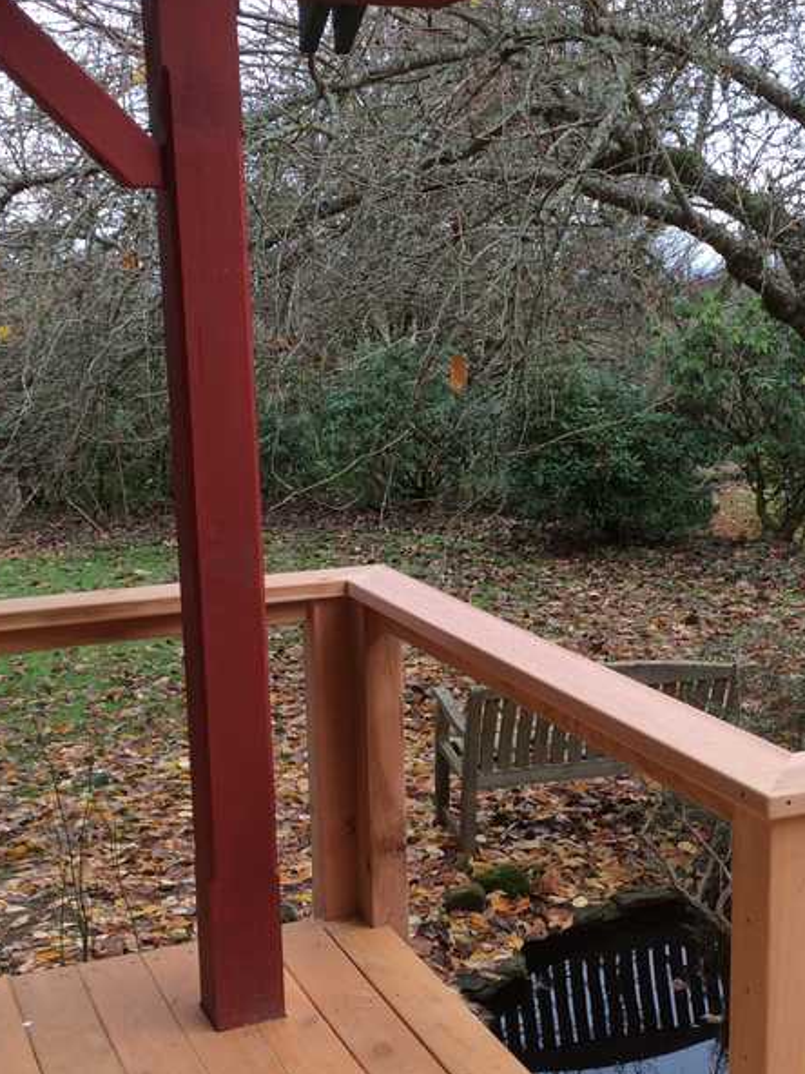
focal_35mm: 49
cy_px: 595
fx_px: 1519
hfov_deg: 29.6
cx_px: 484
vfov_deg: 38.9
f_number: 2.2
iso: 32
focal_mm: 4.15
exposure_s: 1/120
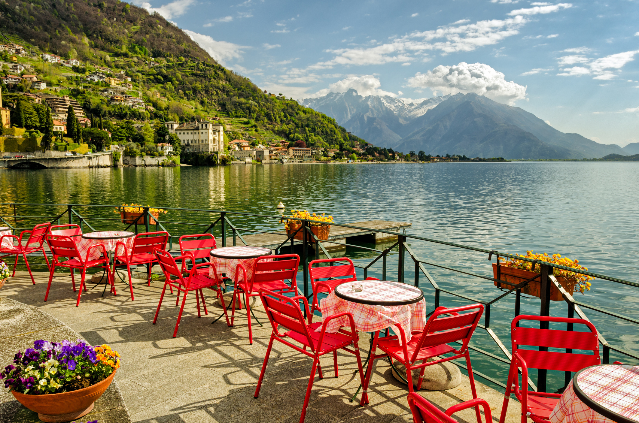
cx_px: 320
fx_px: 478
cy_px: 212
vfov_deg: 47.7
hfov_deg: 67.5
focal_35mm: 27
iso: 100
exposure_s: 1/320
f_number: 8
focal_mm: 18
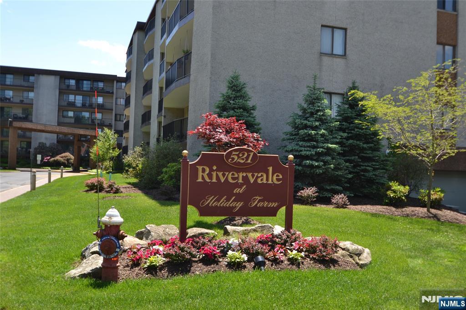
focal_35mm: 36
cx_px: 233
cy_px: 155
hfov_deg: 53.1
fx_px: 466
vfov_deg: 36.8
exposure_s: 1/200
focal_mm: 24
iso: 100
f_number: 5.6
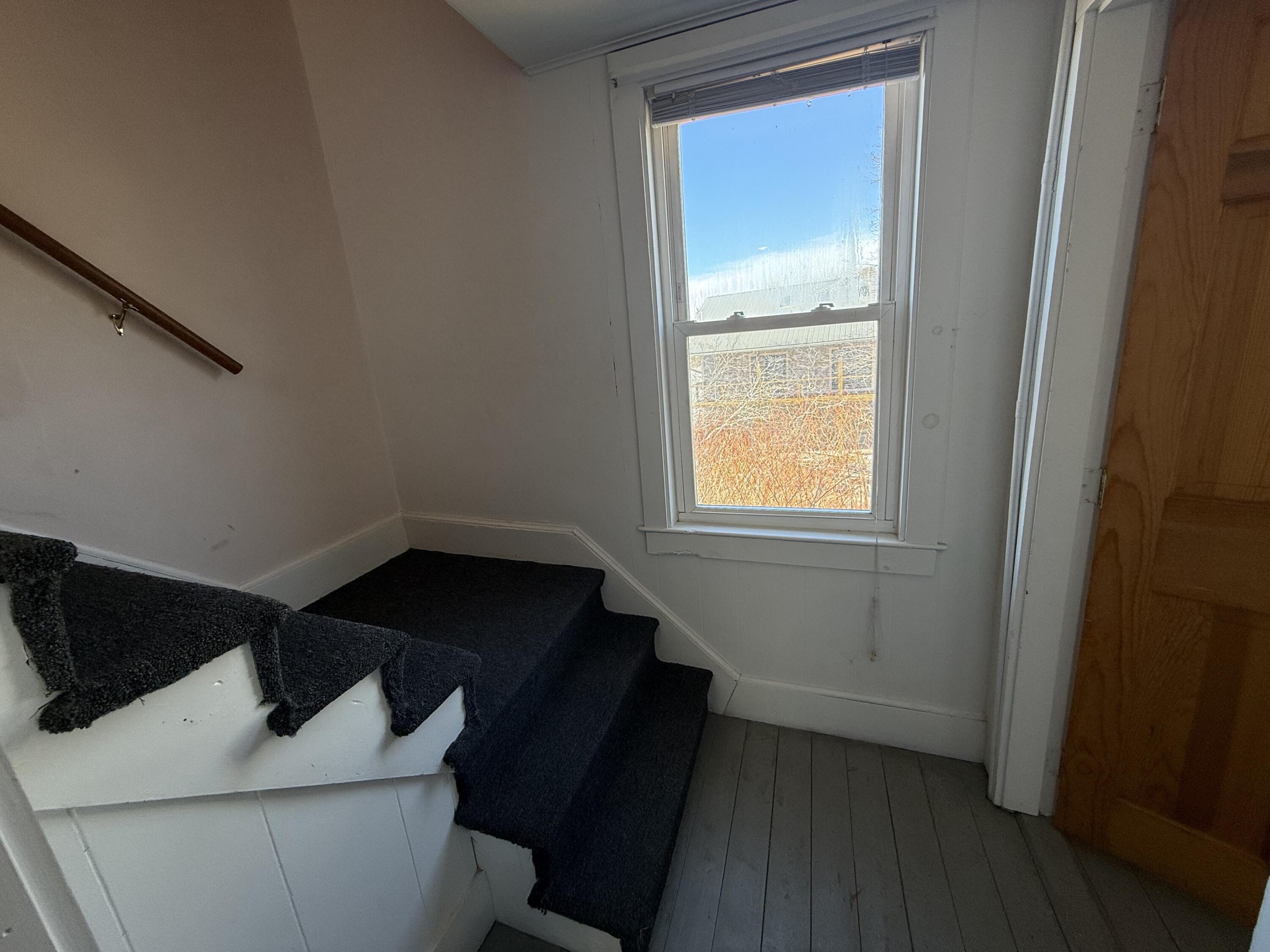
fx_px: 514
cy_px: 476
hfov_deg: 102.1
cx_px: 635
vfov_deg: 85.7
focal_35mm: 14
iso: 64
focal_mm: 2.22
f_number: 2.2
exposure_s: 1/132
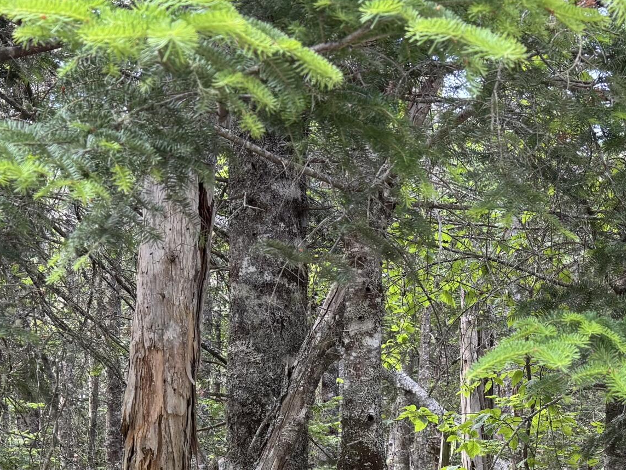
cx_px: 403
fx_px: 1139
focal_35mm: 63
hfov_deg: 30.6
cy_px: 563
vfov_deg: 21.6
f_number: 1.78
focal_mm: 6.76
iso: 100
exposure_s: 1/121
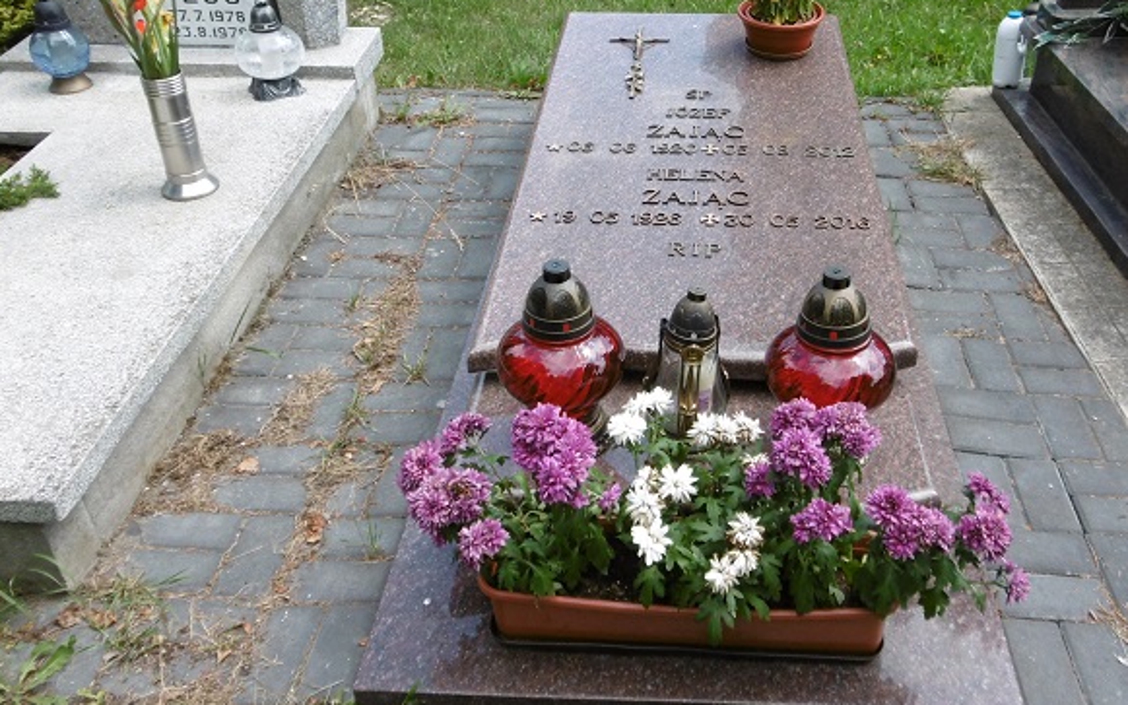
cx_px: 664
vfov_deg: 36.2
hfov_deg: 55.0
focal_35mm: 35
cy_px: 305
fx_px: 1076
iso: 100
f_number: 3.1
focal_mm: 4.3
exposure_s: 1/400
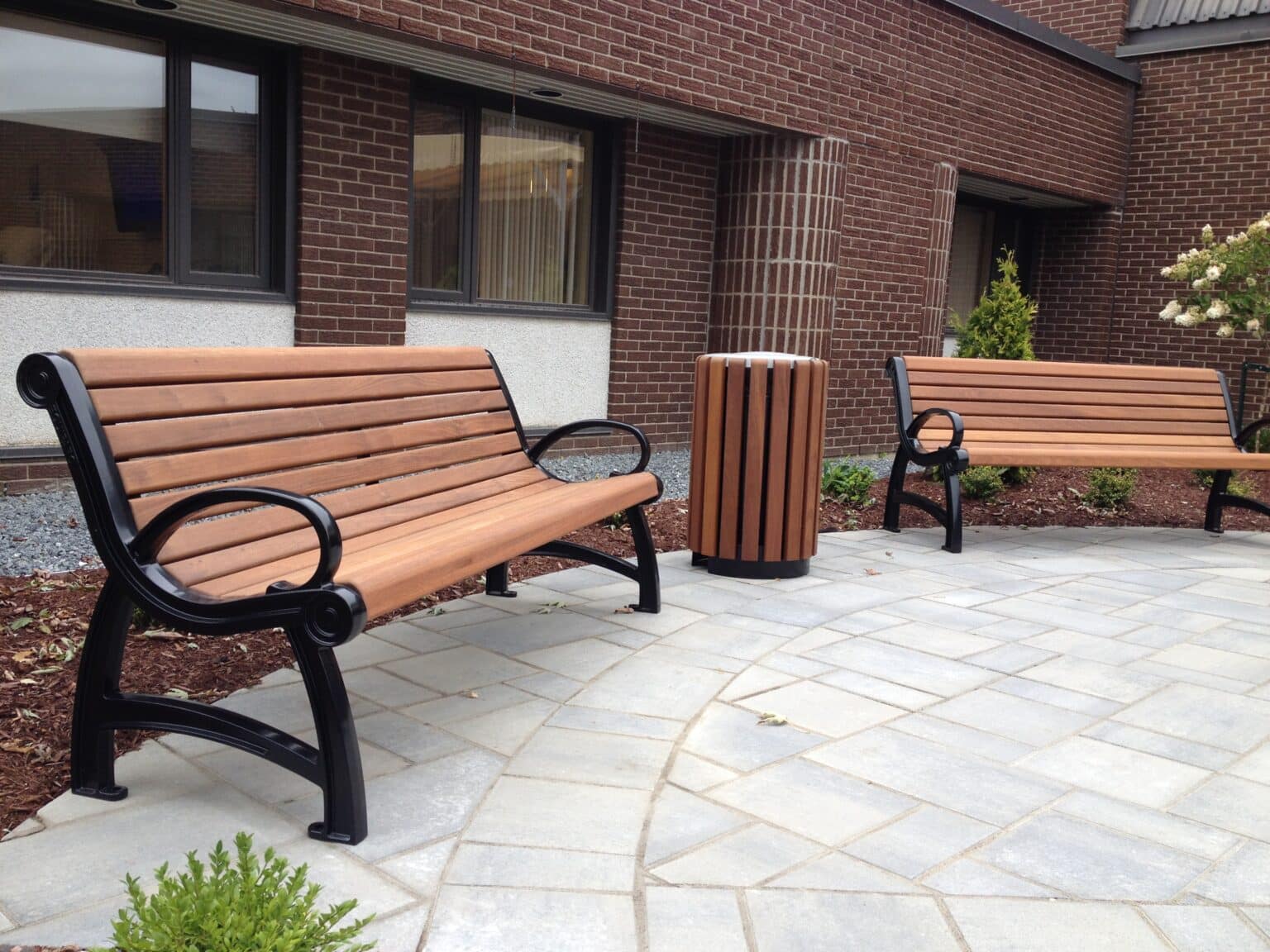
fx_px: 1284
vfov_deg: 40.7
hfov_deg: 52.6
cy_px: 476
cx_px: 635
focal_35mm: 35
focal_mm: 4.28
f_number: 2.4
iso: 50
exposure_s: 1/251
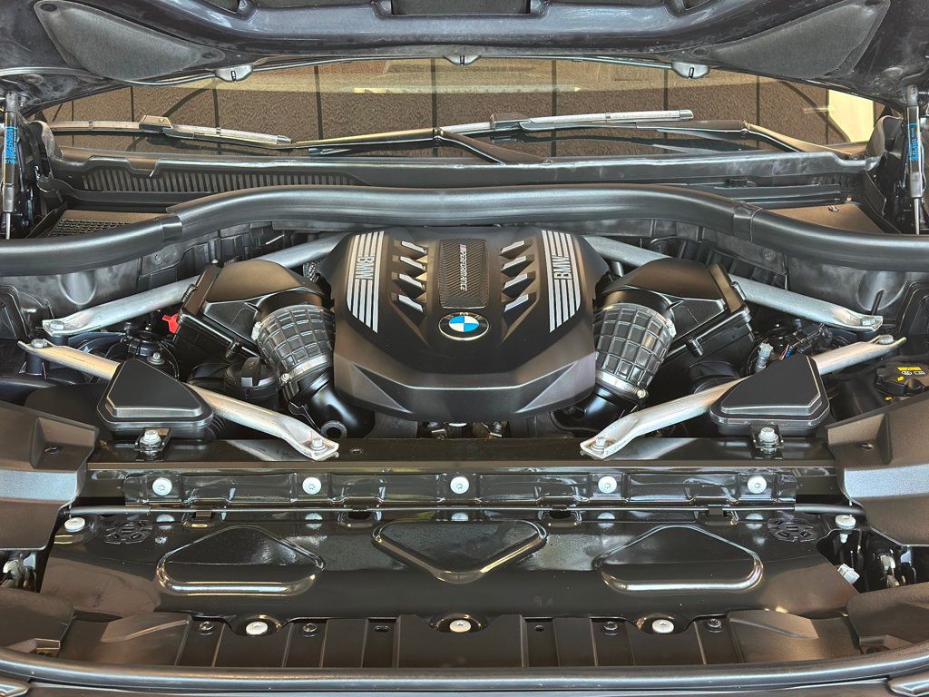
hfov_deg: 39.7
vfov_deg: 30.3
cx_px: 464
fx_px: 1288
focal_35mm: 48
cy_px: 348
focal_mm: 6.86
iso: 250
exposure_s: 1/60
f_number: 1.78
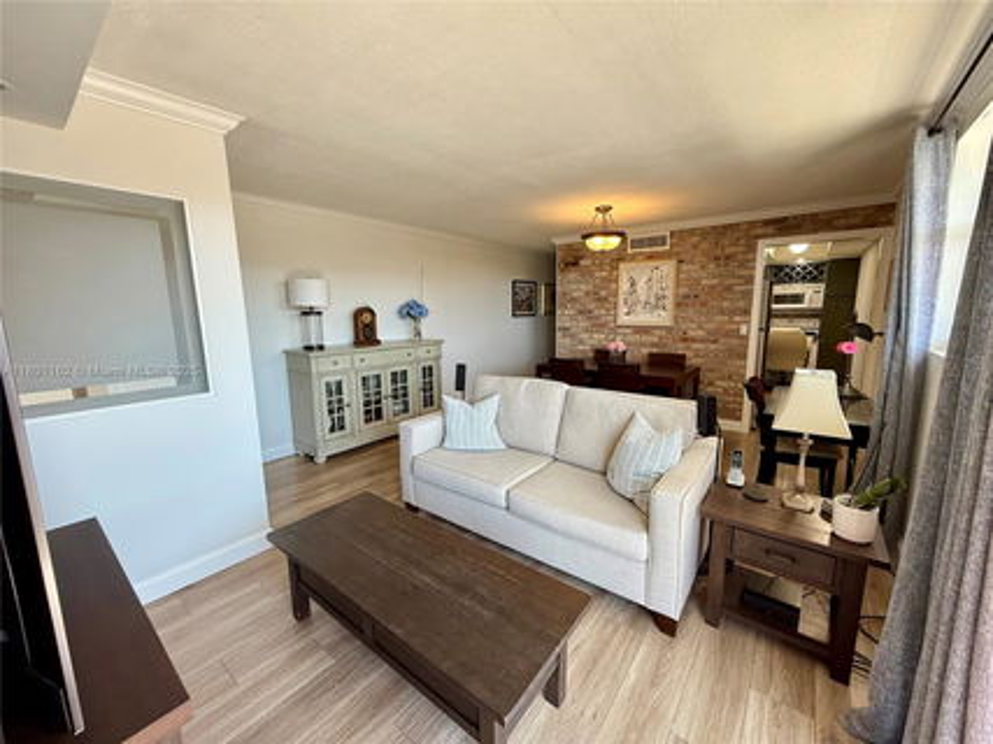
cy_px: 372
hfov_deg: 102.1
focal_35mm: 14
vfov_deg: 85.6
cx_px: 496
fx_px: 401
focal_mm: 2.22
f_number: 2.2
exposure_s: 1/120
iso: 125
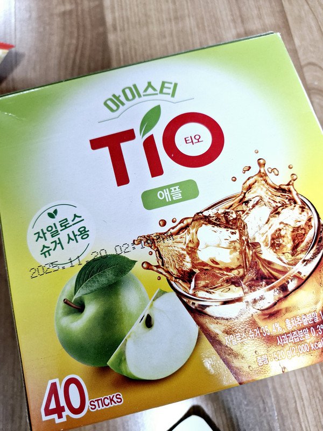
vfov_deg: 73.9
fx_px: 286
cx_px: 162
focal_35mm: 23
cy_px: 216
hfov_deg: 58.9
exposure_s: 1/120
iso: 400
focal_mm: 5.54
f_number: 1.8
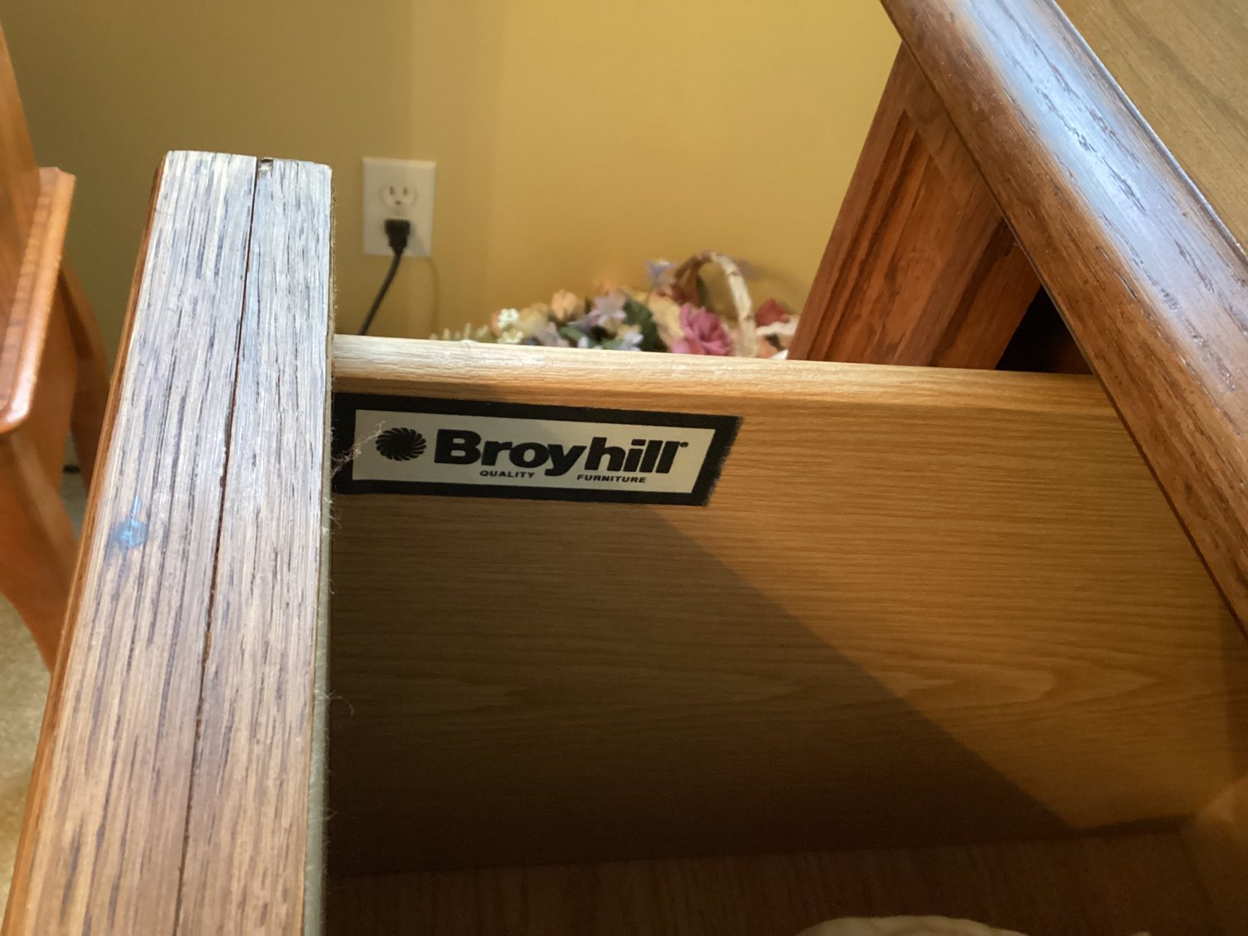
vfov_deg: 45.4
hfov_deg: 58.3
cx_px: 624
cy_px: 468
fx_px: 1118
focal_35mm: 31
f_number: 2.4
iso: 500
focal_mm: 3.3
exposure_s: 1/30
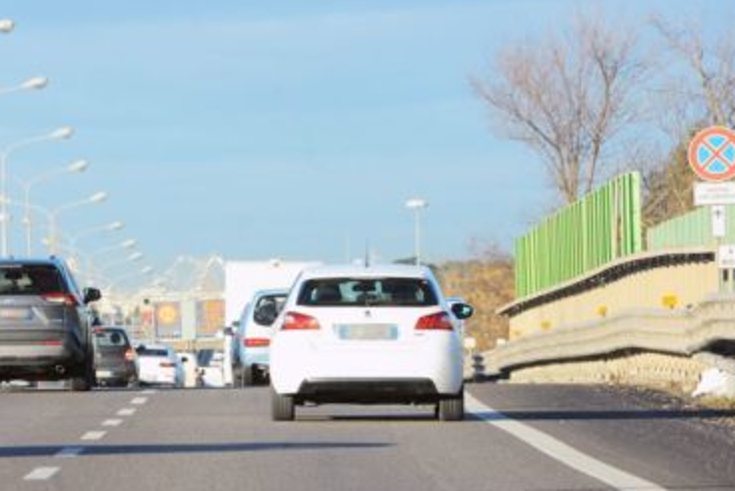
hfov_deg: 5.4
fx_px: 7723
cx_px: 54
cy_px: 285
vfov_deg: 3.6
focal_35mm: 378
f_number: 10
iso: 1000
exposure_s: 1/800
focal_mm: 200
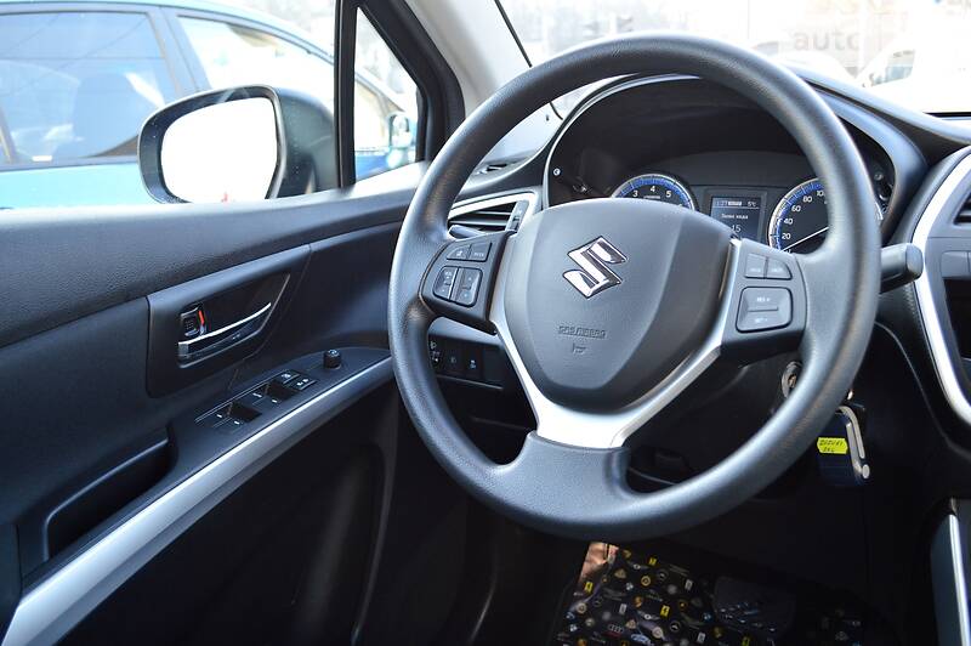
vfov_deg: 39.9
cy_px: 323
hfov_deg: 57.3
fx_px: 889
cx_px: 486
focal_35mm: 33
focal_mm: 22
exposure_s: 1/80
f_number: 4.5
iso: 400
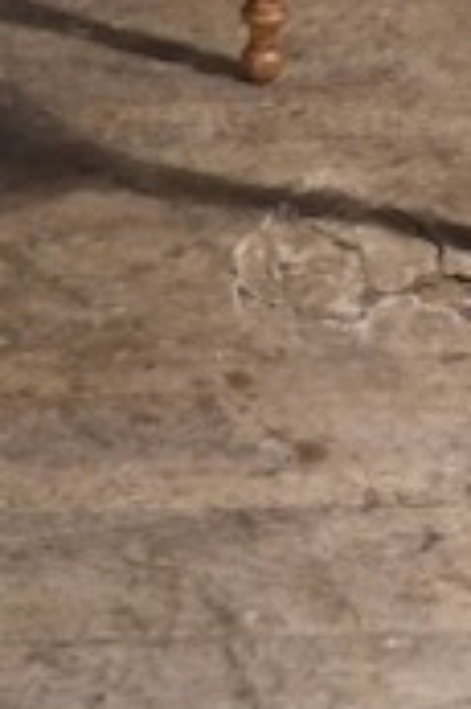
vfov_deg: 10.6
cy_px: -496
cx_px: -4
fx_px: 3618
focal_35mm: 184
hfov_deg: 7.4
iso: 3200
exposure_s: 1/125
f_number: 3.6
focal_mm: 35
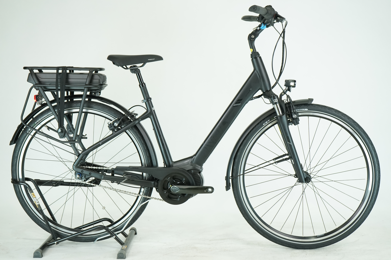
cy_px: 130
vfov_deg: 24.6
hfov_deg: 36.2
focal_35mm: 55
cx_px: 196
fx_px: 597
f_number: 5.6
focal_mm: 55
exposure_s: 1/200
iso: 1600
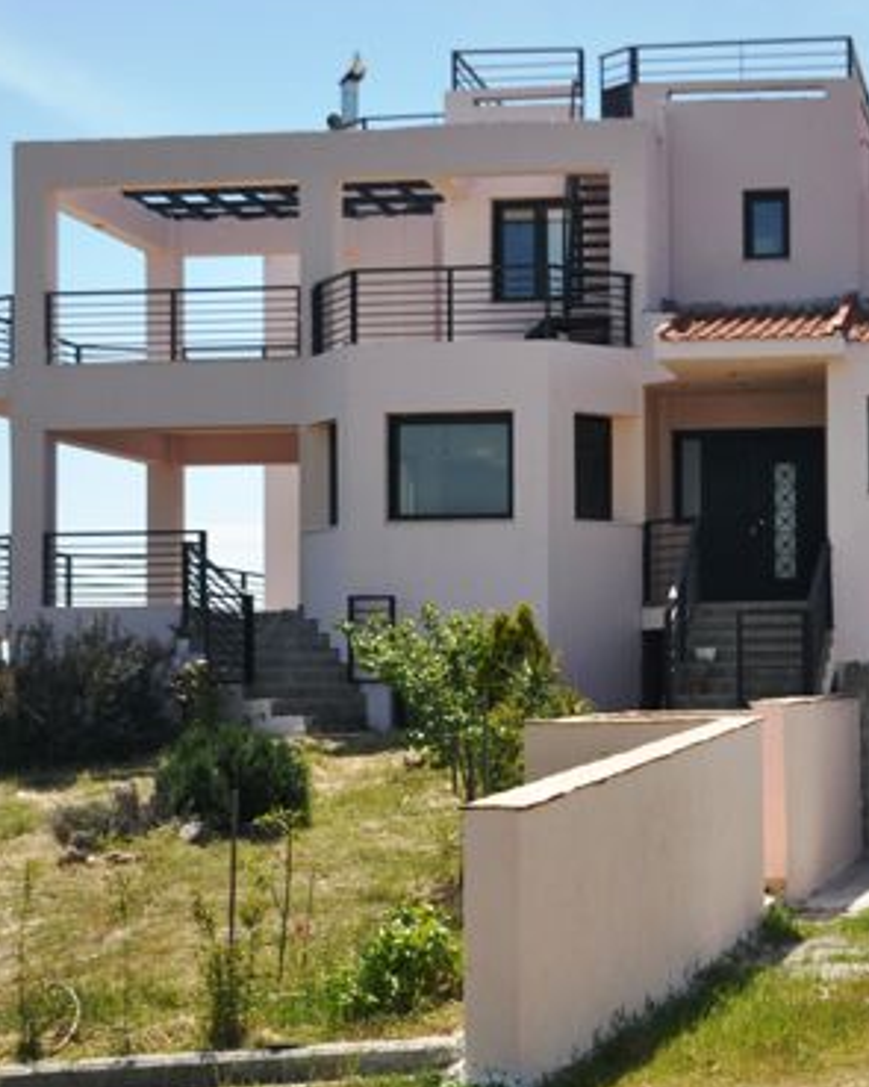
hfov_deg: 19.3
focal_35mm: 78
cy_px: 513
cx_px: 785
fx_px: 2505
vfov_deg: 24.5
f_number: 8
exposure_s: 1/250
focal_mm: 29
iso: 200
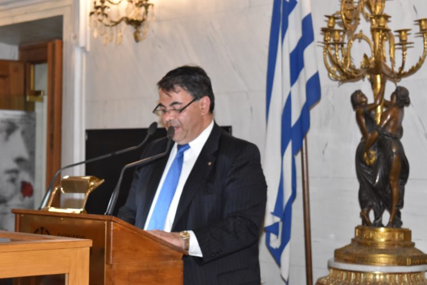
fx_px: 979
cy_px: 142
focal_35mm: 82
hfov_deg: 24.6
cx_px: 214
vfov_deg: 16.6
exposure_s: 1/100
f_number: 6.3
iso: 3200
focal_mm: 55
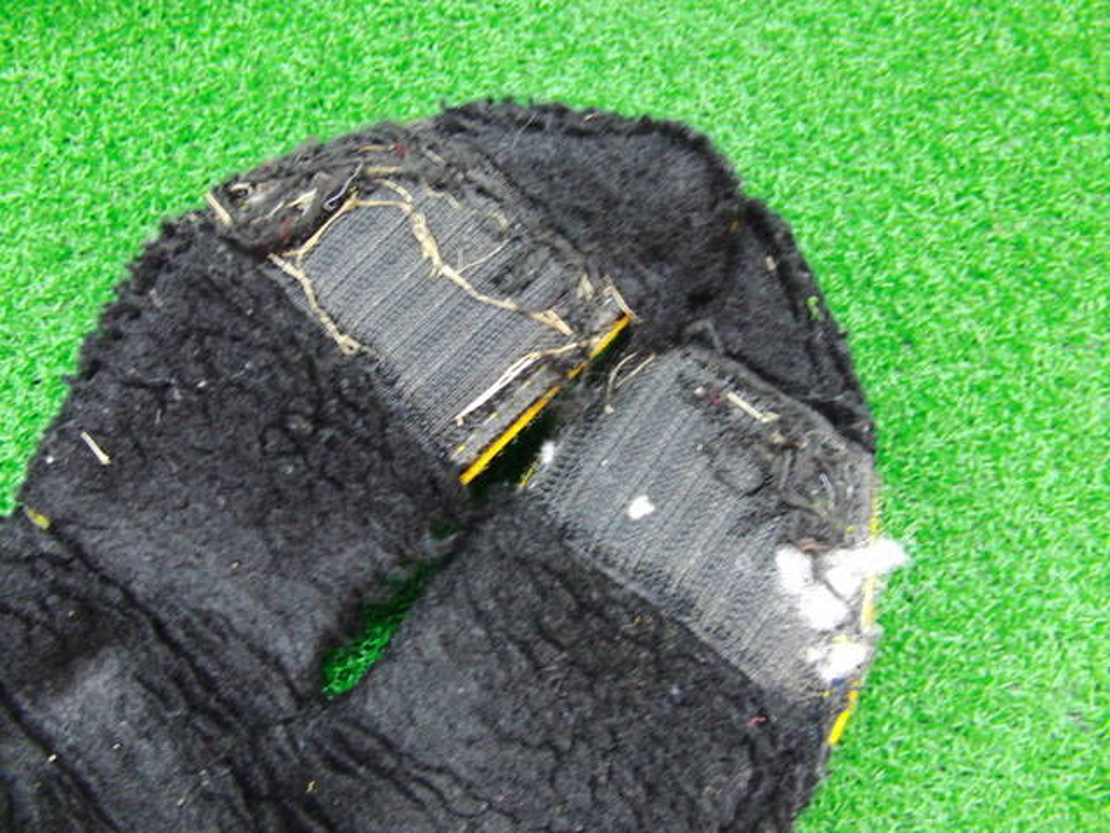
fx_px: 1186
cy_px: 416
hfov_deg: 50.1
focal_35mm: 37
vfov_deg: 38.7
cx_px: 555
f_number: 3.6
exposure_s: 1/10
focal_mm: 6.42
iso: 400
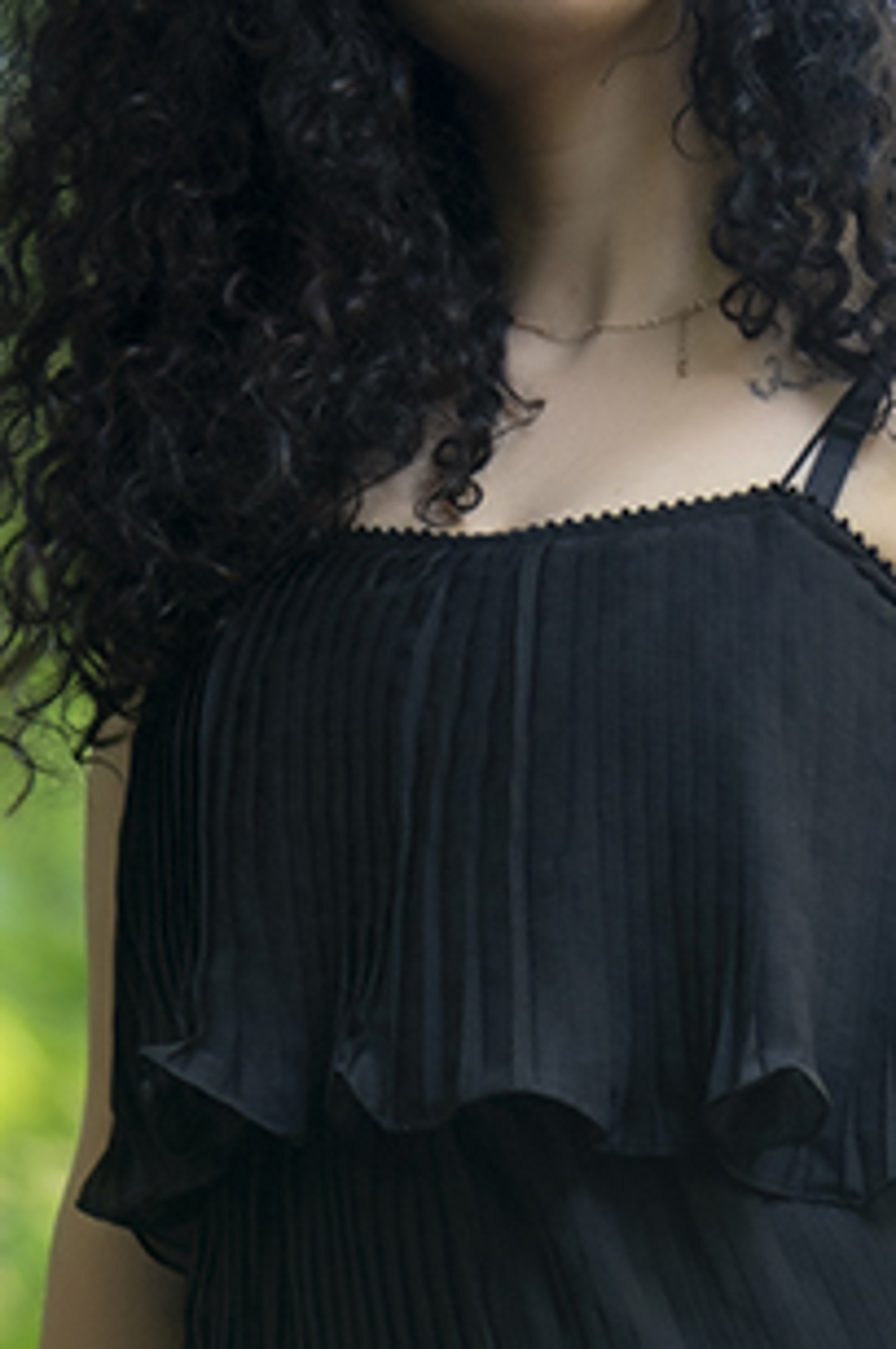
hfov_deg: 5.2
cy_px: 2034
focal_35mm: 261
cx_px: 1359
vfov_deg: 7.7
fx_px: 9765
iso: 200
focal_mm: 50
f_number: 1.6
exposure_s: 1/320
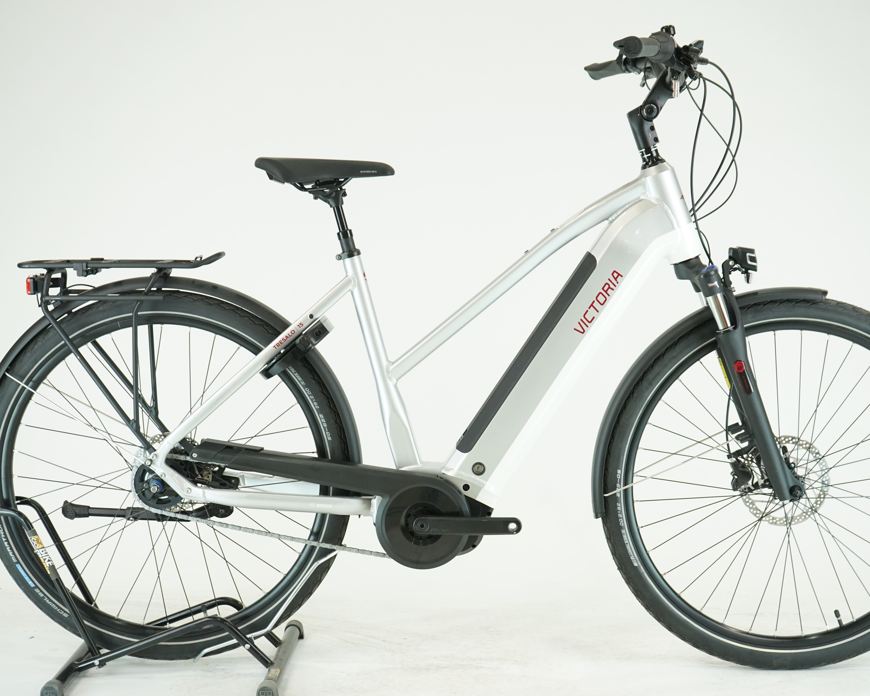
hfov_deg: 32.5
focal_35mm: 58
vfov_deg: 26.2
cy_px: 348
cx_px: 473
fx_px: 1493
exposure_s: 1/200
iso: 1600
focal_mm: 51
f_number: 5.6
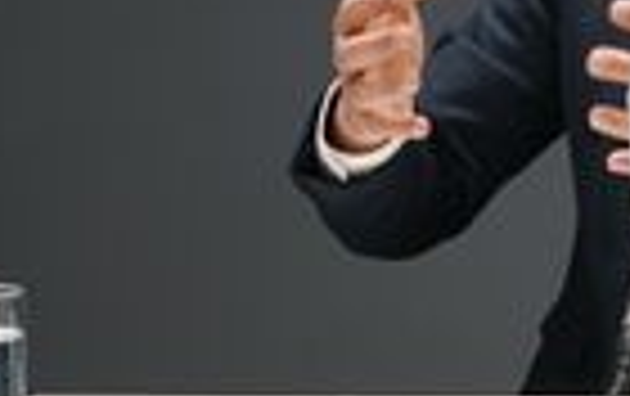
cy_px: -45
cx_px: 1084
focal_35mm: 261
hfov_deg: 7.8
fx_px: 4488
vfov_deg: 5.0
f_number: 4
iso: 1600
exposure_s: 1/160
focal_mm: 70
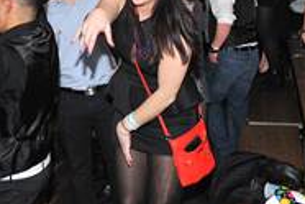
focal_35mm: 71
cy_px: -59
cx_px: 185
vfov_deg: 18.0
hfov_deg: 28.4
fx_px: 601
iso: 1250
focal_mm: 24
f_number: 3.5
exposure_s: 1/100
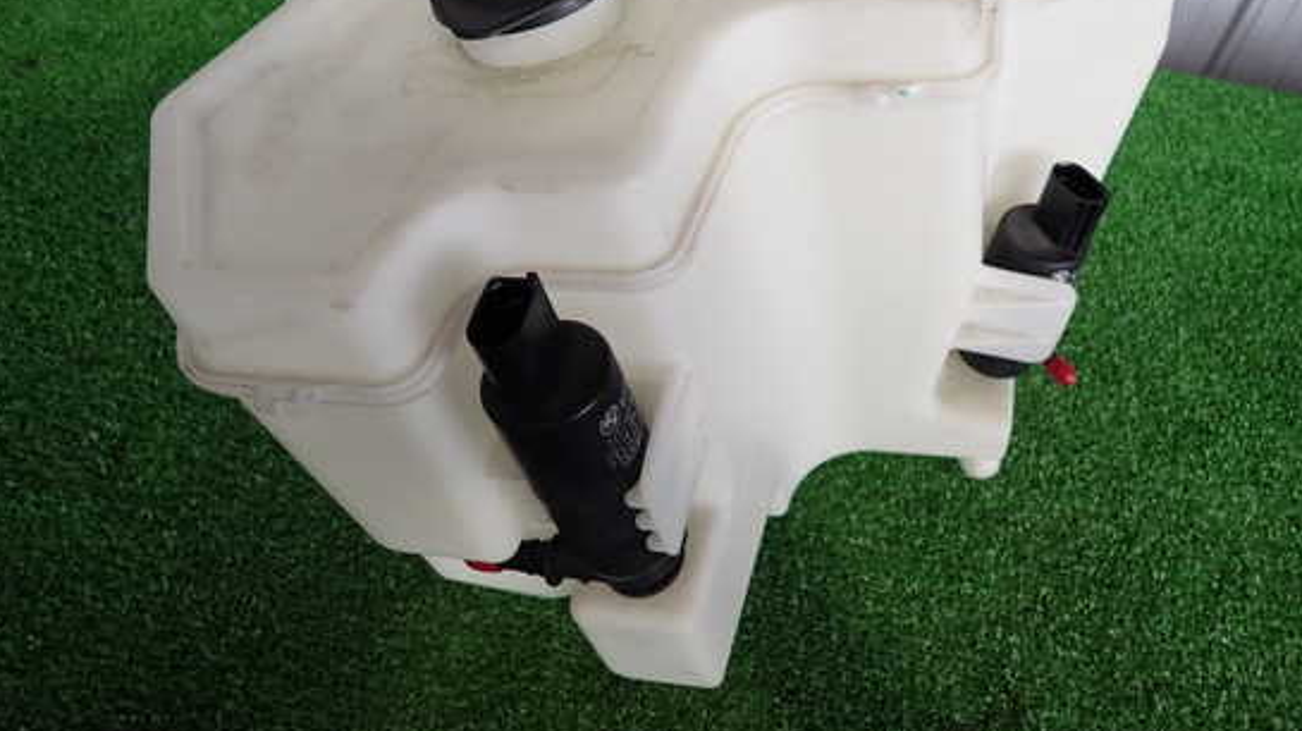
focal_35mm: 30
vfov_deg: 38.6
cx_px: 702
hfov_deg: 64.2
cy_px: 272
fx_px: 1035
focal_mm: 4.5
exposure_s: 1/60
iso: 125
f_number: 2
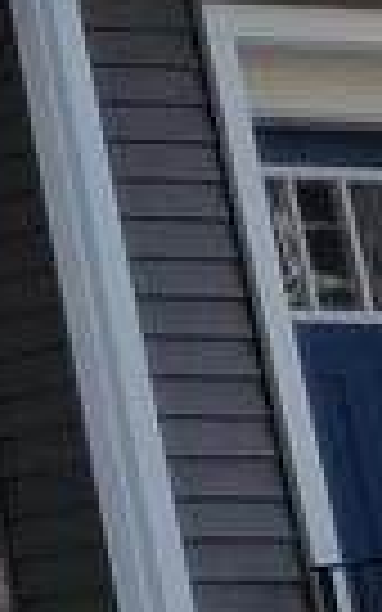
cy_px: -621
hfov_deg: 5.2
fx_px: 3498
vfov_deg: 9.3
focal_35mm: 210
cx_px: -1429
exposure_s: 1/1602
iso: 100
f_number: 1.7
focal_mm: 4.25
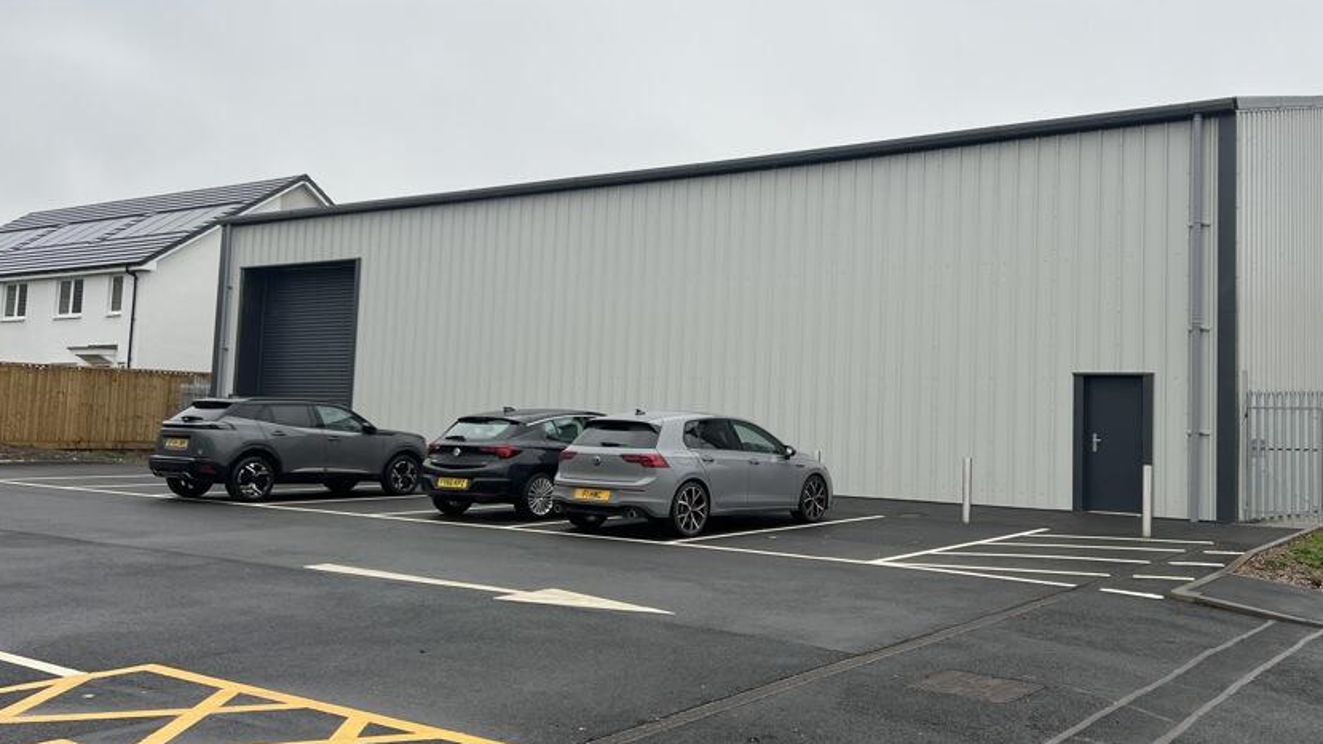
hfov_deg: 56.2
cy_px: 338
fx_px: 1228
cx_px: 801
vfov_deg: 33.7
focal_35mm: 35
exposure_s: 1/414
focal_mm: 5.7
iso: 50
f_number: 1.5
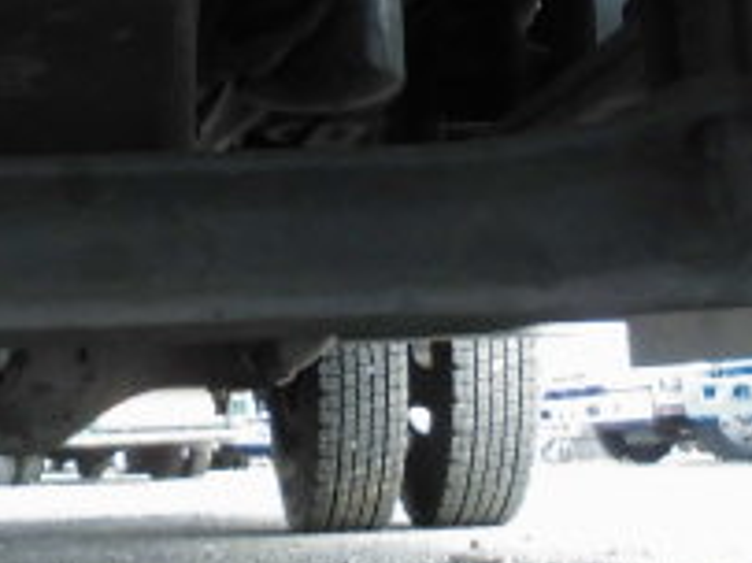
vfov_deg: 17.7
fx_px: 1780
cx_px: 170
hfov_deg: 23.6
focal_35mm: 82
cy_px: 52
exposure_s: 1/60
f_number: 3.5
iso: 200
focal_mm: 4.6
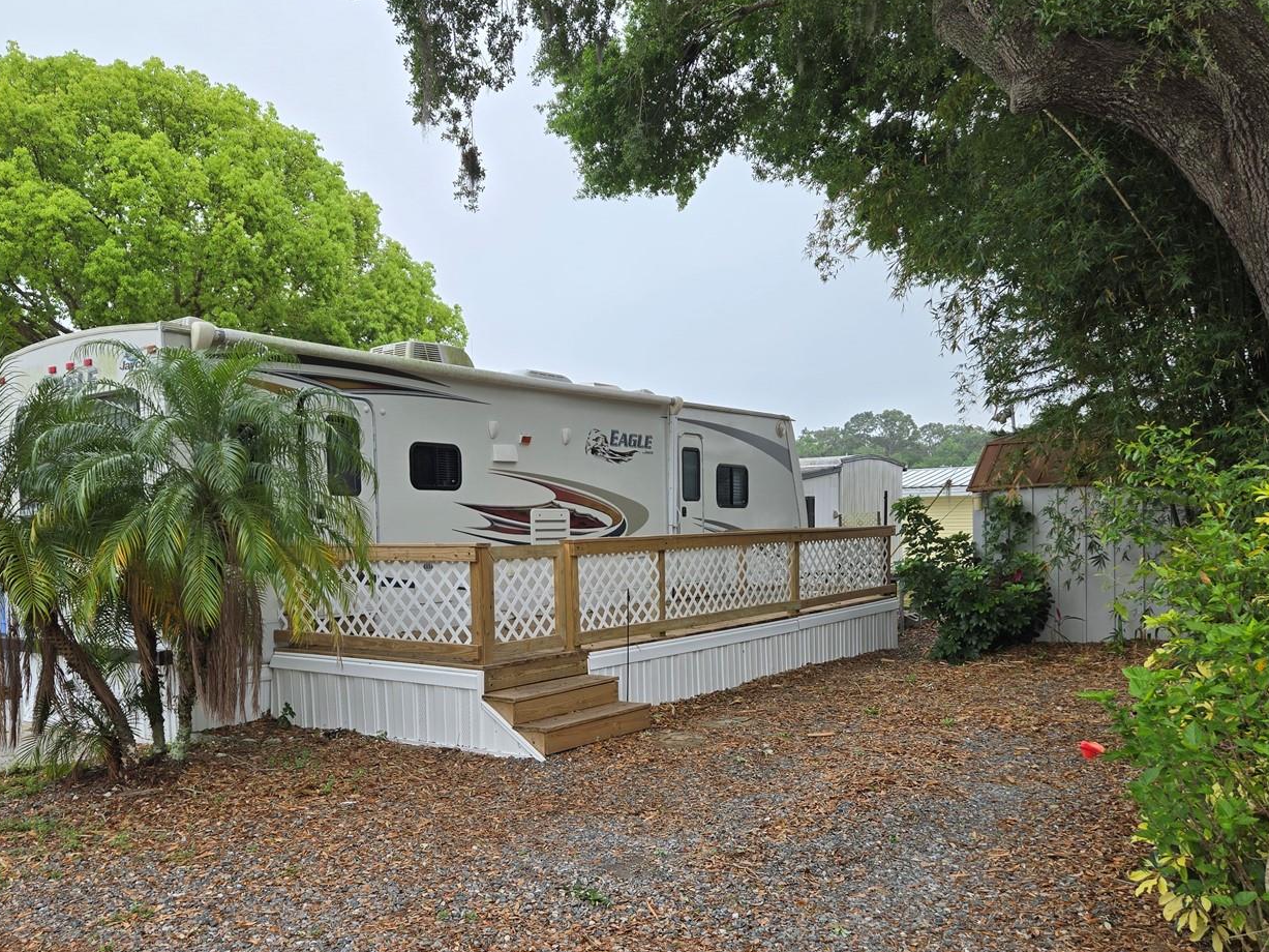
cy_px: 578
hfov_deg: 59.8
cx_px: 568
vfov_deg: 46.5
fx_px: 1100
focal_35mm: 30
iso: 25
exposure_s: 1/694
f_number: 1.8
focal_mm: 5.4
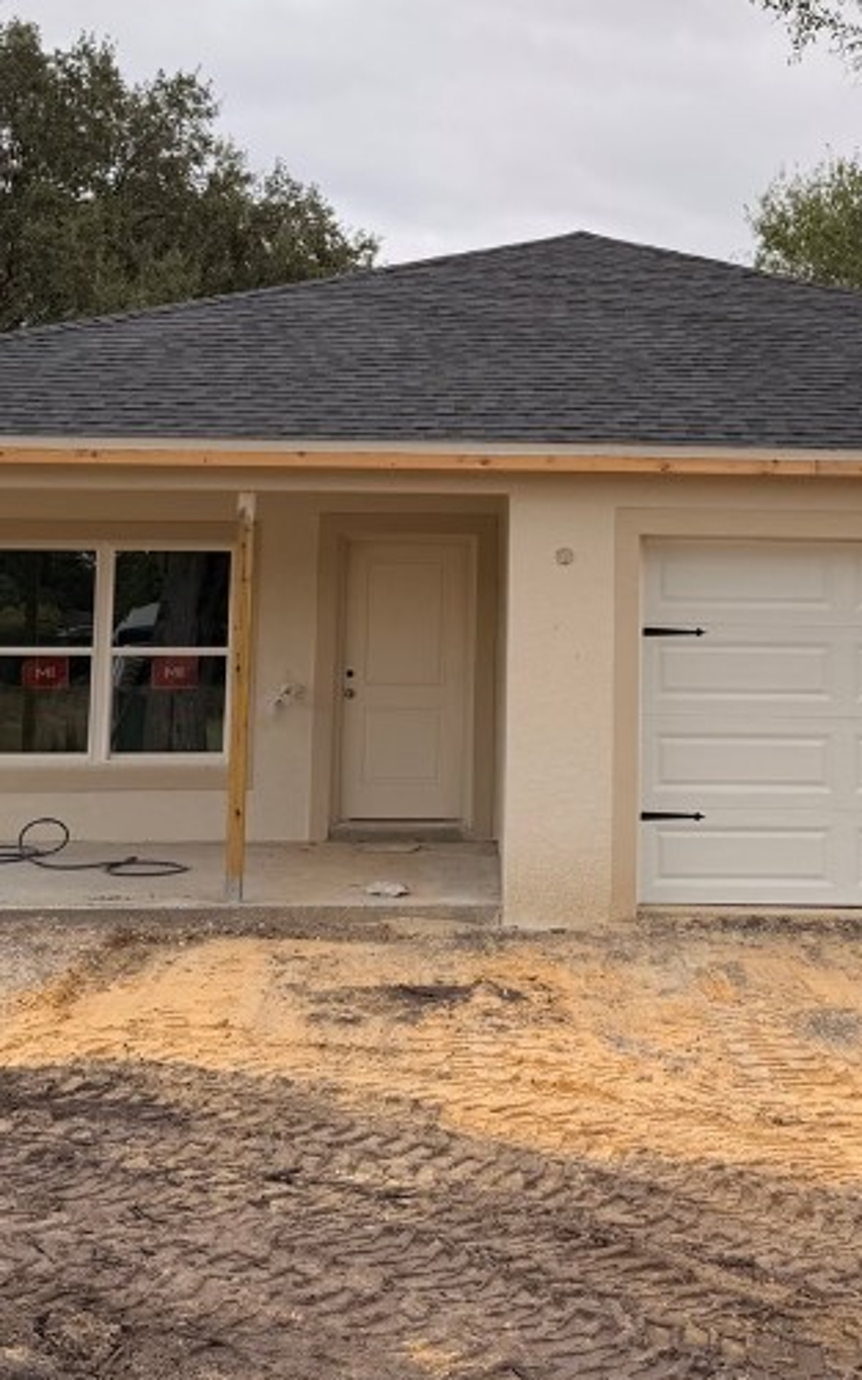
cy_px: 463
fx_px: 1955
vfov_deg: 38.4
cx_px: 617
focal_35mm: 52
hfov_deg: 24.7
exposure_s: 1/2445
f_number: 1.78
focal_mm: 6.76
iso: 80
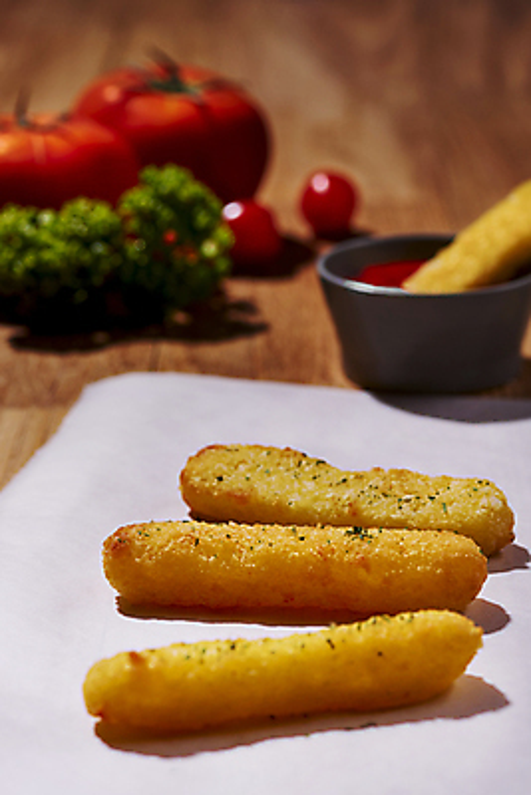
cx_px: 266
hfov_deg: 13.1
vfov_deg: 19.4
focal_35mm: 105
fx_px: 2321
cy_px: 398
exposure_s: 1/125
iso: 40
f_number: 10
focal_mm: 105
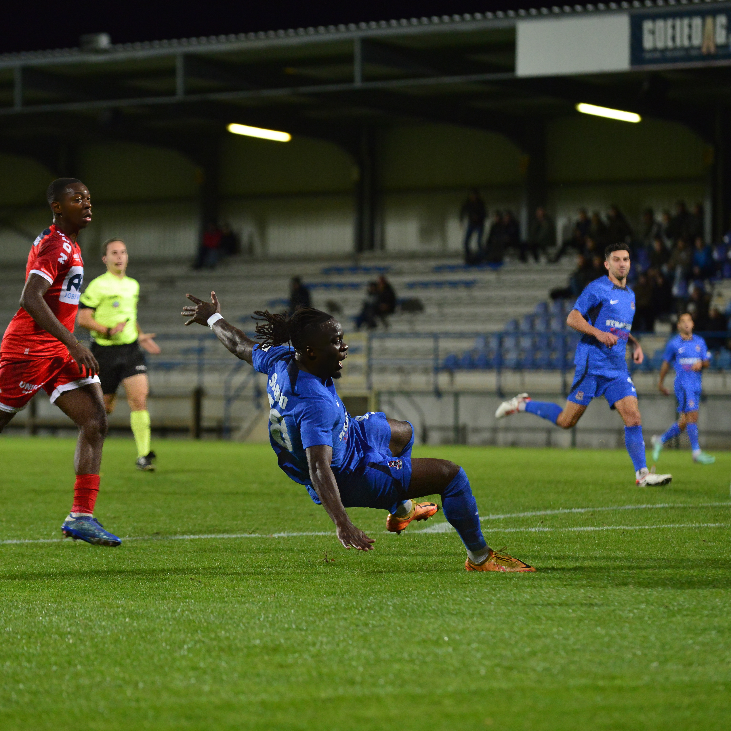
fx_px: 5495
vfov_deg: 7.6
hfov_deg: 7.6
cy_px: 366
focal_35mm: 230
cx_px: 292
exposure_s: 1/1000
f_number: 4
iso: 4000
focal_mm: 180
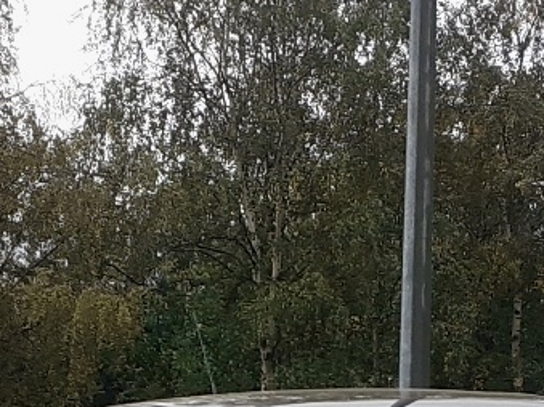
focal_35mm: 102
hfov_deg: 18.6
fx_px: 1602
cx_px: 584
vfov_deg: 13.2
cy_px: 702
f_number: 1.9
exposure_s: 1/560
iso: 40
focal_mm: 3.6
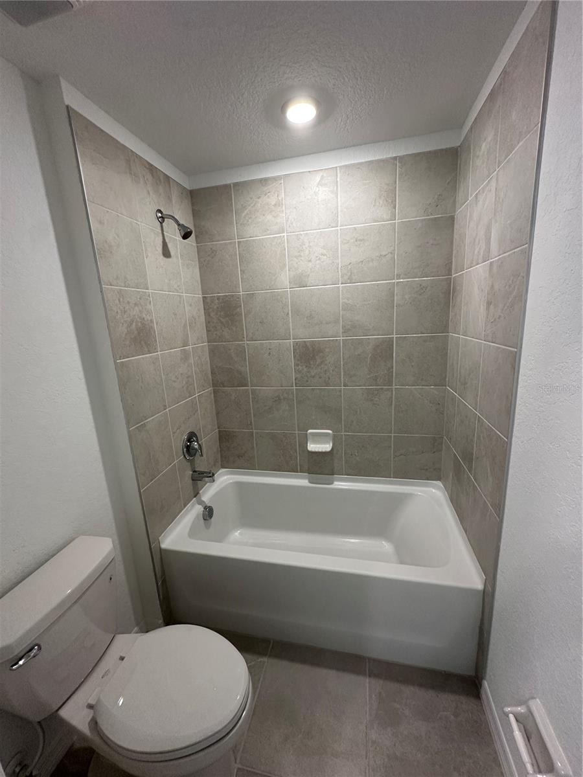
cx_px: 292
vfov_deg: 102.1
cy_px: 388
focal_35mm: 14
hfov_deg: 85.7
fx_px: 314
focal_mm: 2.22
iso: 200
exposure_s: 1/120
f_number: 2.2
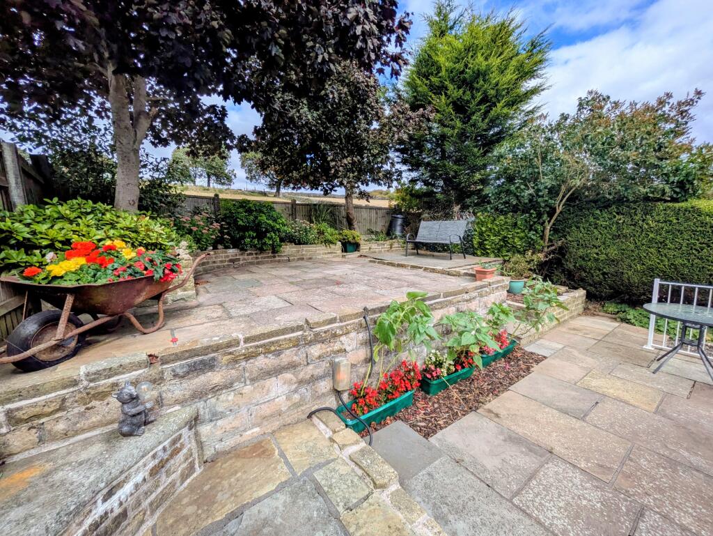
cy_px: 268
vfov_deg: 85.7
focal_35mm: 14
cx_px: 356
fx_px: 288
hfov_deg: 102.0
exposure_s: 1/1319
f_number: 2.2
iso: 48
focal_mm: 1.83
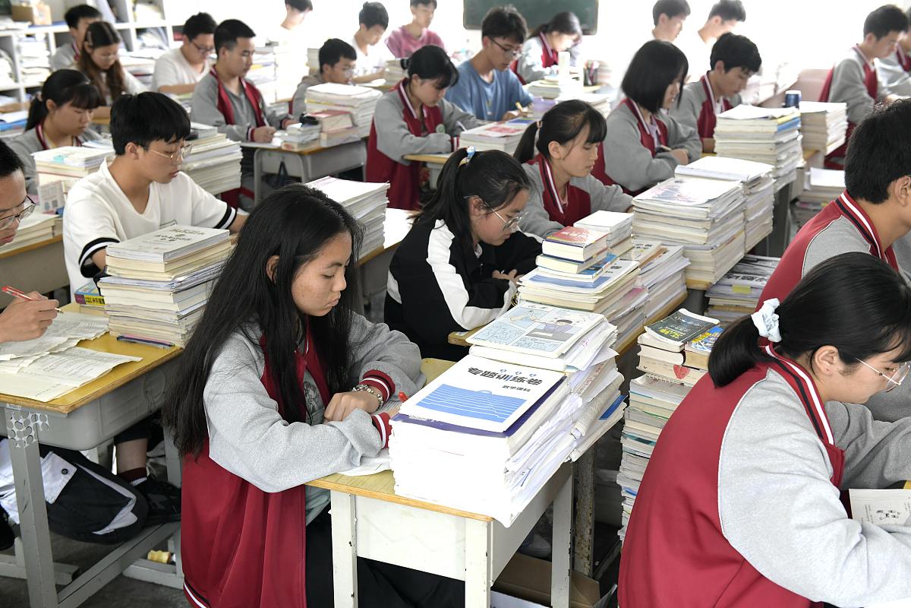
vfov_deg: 30.5
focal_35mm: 44
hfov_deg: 44.5
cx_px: 456
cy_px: 304
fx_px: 1113
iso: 1600
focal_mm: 44
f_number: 5
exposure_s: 1/160
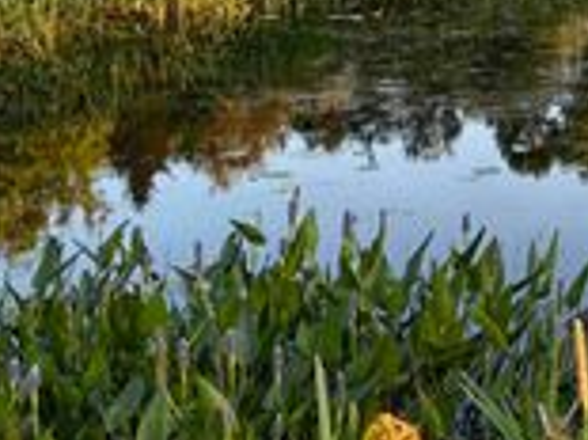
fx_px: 1426
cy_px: -44
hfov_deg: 21.3
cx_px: 751
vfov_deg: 17.0
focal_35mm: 84
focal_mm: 5.96
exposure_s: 1/412
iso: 50
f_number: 1.6
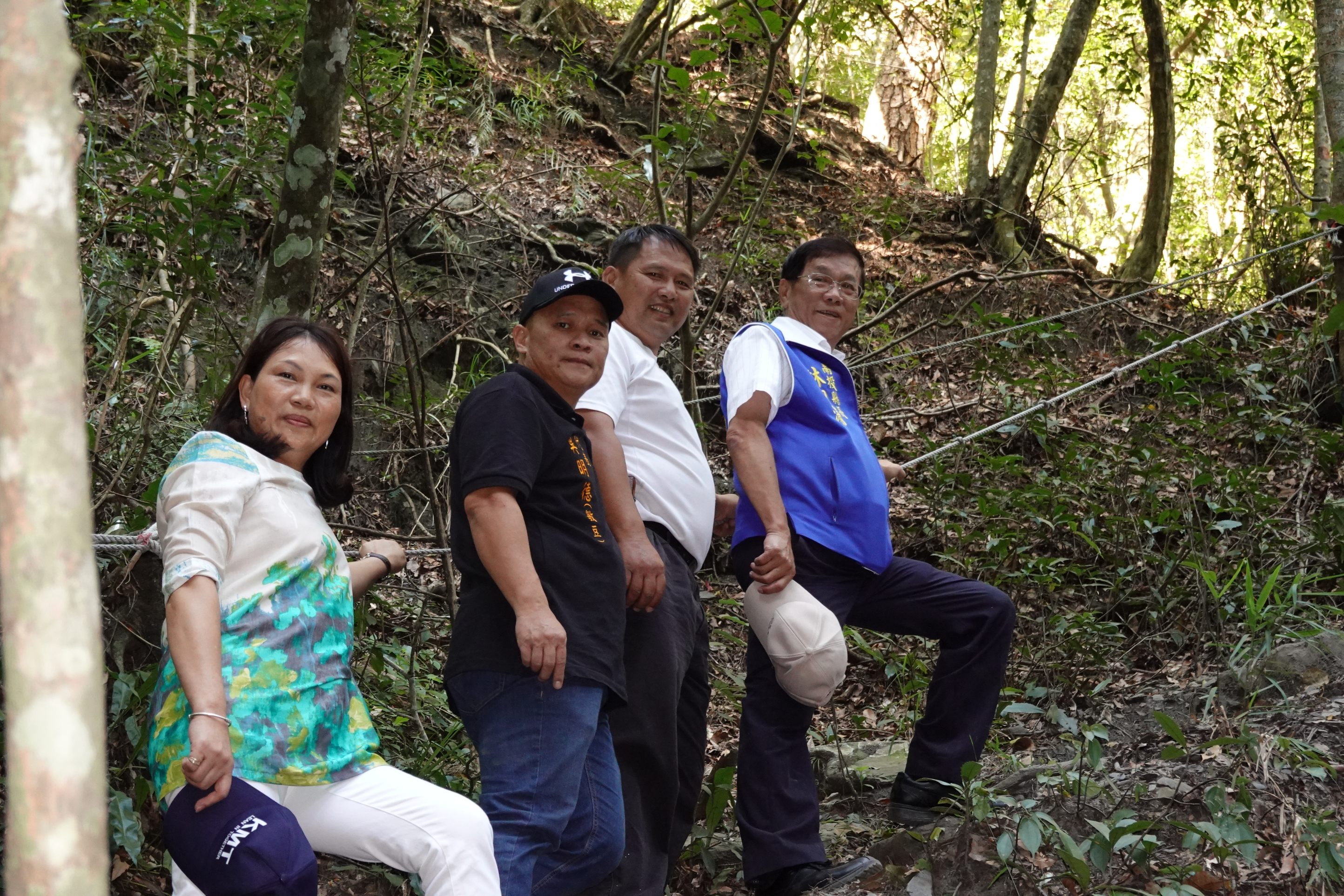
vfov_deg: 20.9
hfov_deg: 31.0
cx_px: 672
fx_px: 2426
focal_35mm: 65
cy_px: 448
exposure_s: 1/80
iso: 1250
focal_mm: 23.86
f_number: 4
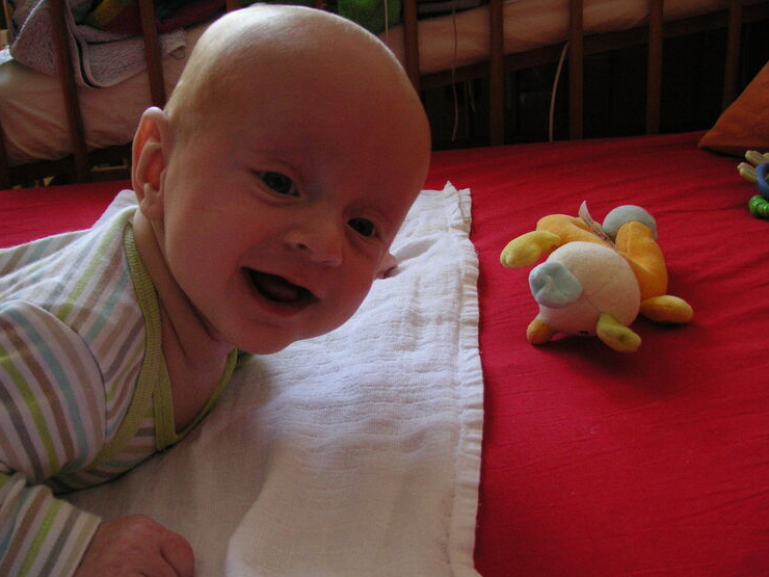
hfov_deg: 46.8
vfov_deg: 36.0
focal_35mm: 40
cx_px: 393
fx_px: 889
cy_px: 303
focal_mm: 6.1
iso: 125
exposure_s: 1/45
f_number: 2.8
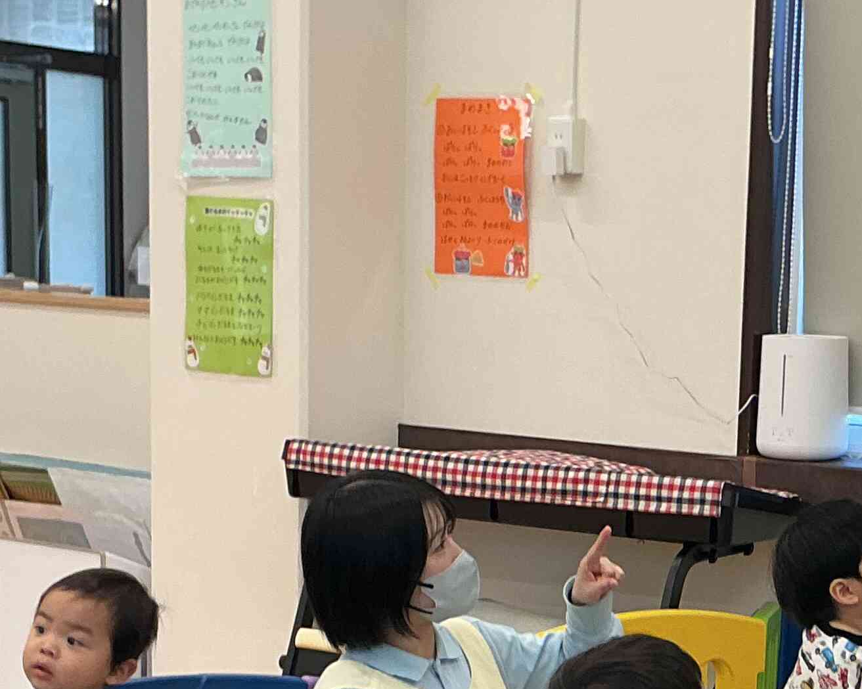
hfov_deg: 21.6
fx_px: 2219
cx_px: 725
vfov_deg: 17.4
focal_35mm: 87
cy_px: 634
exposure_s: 1/120
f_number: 1.8
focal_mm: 3
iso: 40
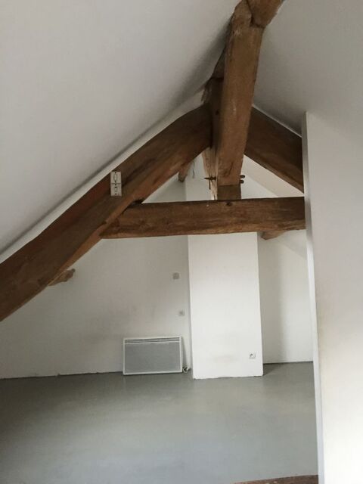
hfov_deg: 48.2
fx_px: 405
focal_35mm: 29
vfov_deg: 61.7
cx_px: 182
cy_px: 242
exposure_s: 1/8
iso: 160
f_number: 2.2
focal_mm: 4.15
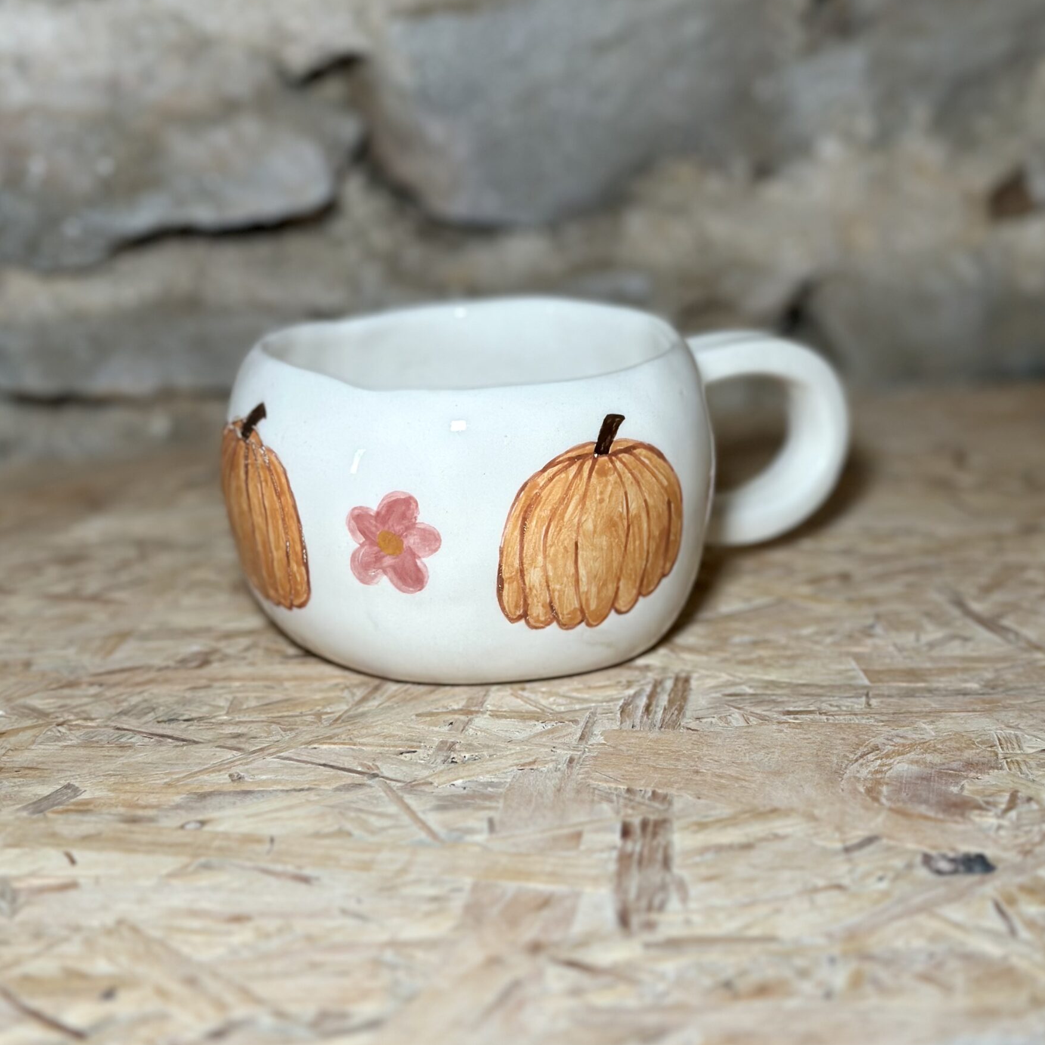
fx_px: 2118
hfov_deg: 27.7
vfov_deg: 27.7
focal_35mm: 62
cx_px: 496
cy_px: 497
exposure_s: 1/101
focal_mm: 6.86
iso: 125
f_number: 1.78
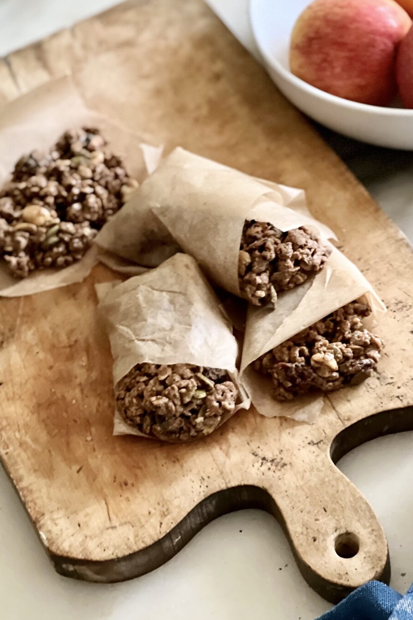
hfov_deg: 15.0
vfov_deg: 22.4
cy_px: 321
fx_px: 1566
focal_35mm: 91
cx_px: 226
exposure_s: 1/15
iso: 800
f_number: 2.8
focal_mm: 9
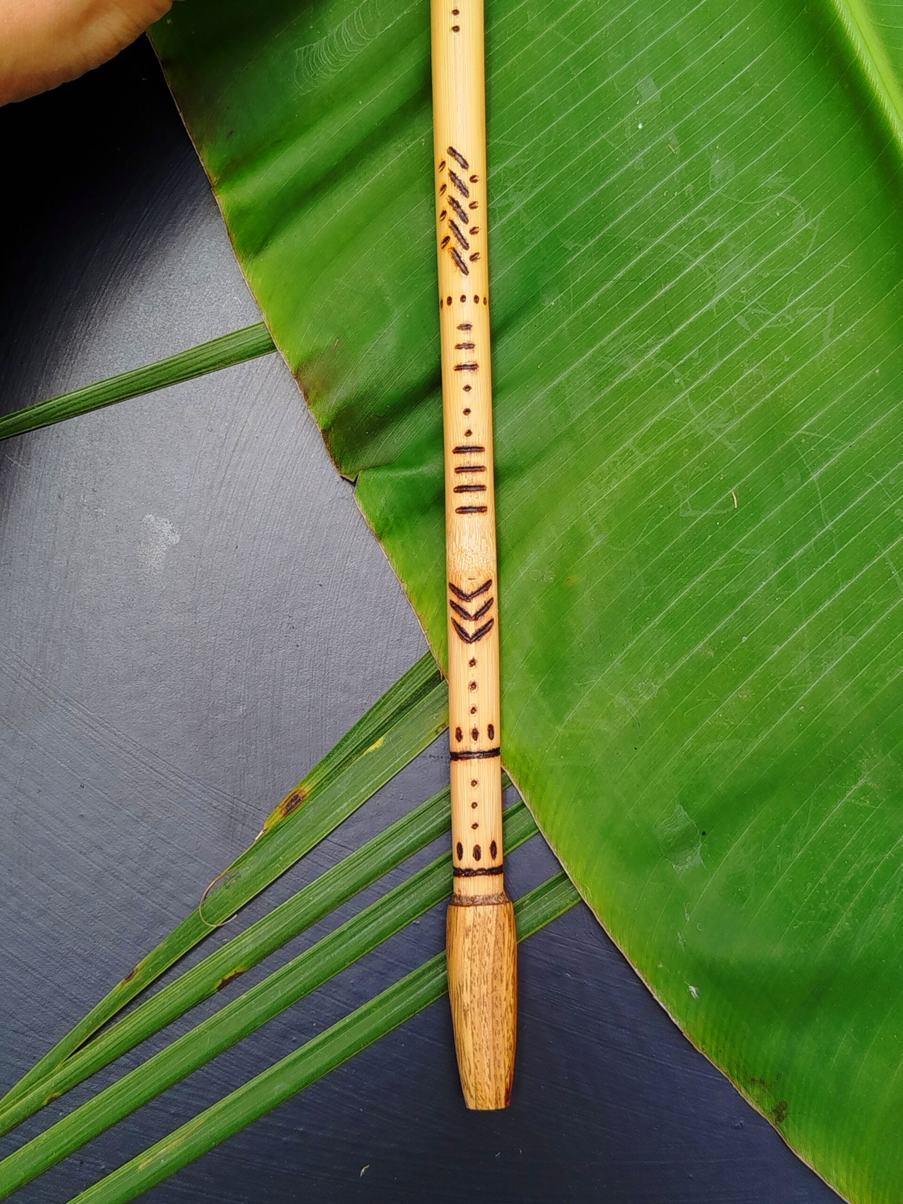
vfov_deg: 39.7
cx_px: 452
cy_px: 602
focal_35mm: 48
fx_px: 1670
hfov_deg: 30.3
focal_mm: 5.31
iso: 50
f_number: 1.7
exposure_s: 1/586
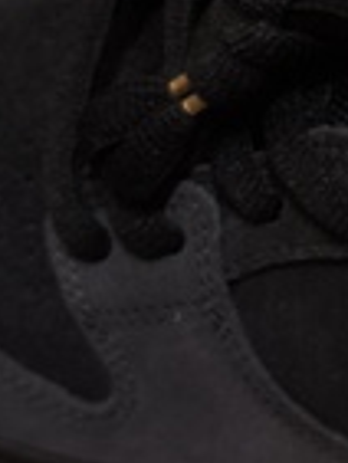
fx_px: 1686
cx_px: 555
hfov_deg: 11.2
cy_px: -120
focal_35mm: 126
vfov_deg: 15.0
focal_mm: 4.94
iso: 1000
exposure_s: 1/33.3
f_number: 1.5
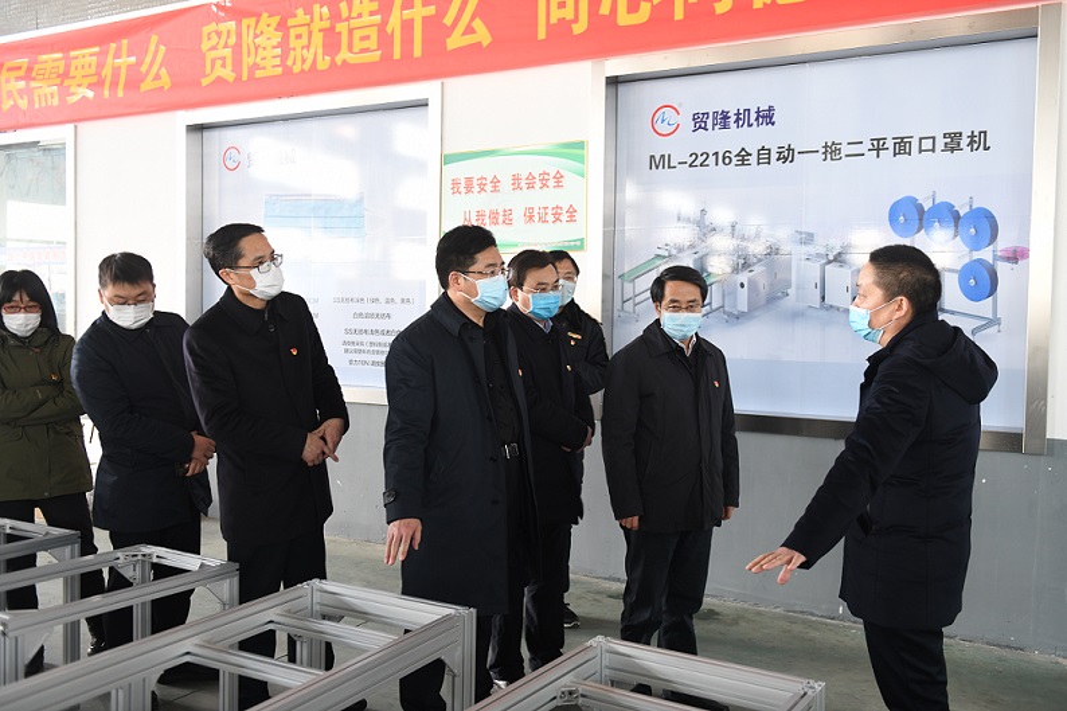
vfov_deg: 38.9
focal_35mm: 34
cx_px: 534
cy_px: 356
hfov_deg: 55.8
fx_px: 1007
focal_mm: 34
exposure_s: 1/50
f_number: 3.5
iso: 800
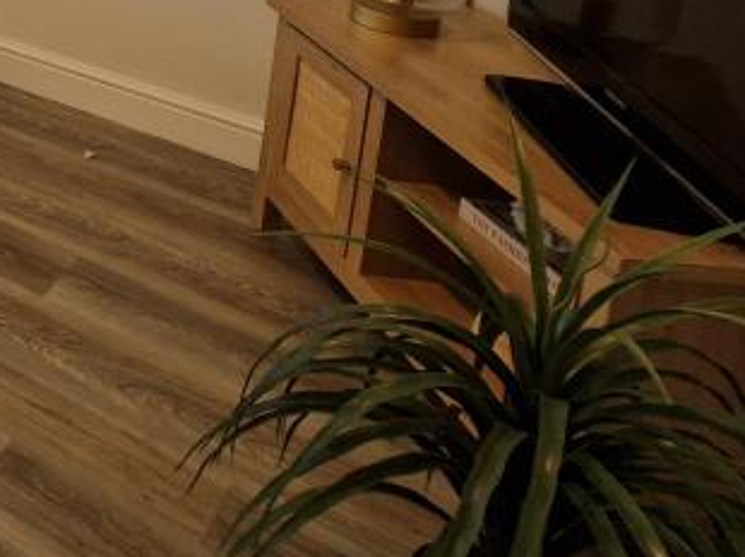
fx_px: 925
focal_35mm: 43
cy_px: -245
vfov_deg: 26.1
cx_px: -360
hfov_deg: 28.8
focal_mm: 2.2
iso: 125
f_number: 2.2
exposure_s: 1/50
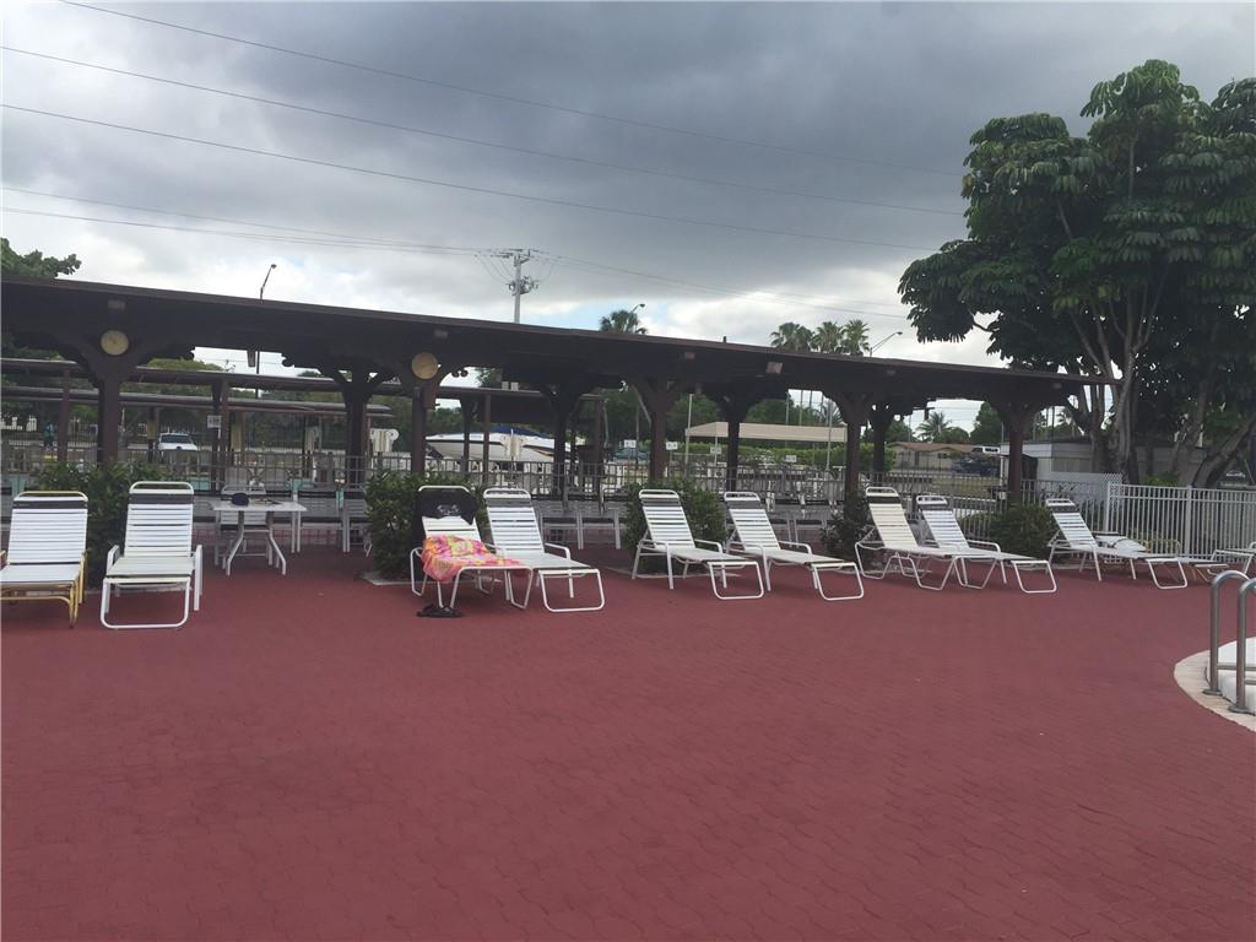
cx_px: 628
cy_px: 471
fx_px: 1052
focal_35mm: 29
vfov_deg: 48.2
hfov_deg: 61.7
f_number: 2.2
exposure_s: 1/1276
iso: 32
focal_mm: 4.15
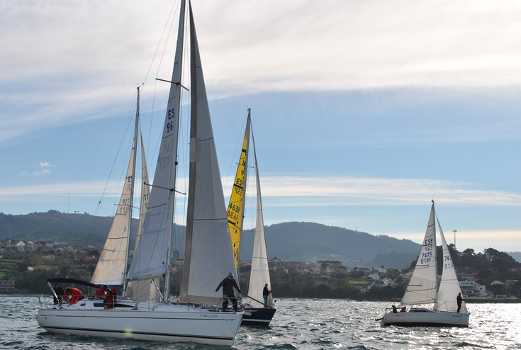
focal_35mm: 62
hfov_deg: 32.3
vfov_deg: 22.0
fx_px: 899
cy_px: 210
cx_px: 226
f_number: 10
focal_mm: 34
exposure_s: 1/400
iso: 100
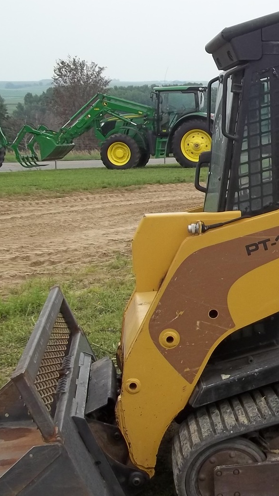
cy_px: 274
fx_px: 908
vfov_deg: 30.6
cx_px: 336
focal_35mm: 69
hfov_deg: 16.7
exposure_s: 1/400
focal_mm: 5.7
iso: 64
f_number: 2.9
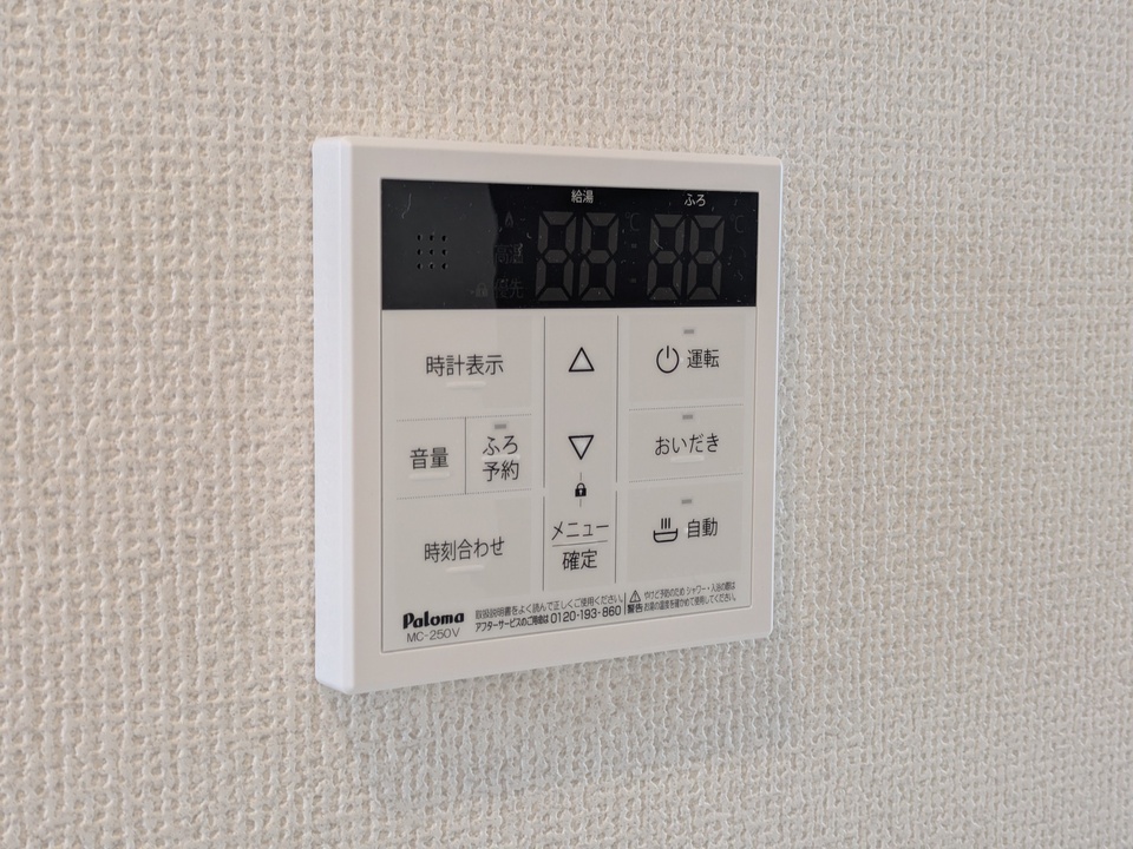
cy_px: 424
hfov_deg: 37.5
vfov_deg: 28.6
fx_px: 1669
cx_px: 566
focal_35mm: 51
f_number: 1.89
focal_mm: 5.43
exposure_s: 1/30
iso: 63
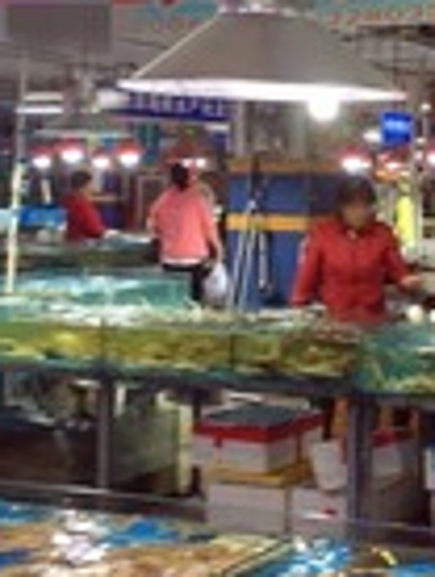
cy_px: 263
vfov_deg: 23.2
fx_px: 1403
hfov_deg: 17.4
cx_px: 372
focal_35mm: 84
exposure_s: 1/33
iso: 50
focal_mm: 4.15
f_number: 2.2
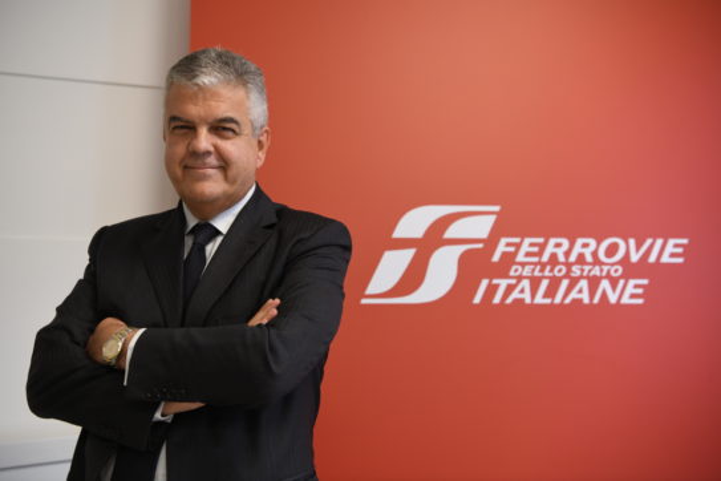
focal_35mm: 40
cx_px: 360
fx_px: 801
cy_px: 240
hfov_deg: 48.5
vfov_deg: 33.4
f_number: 4
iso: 800
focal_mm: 40
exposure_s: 1/160
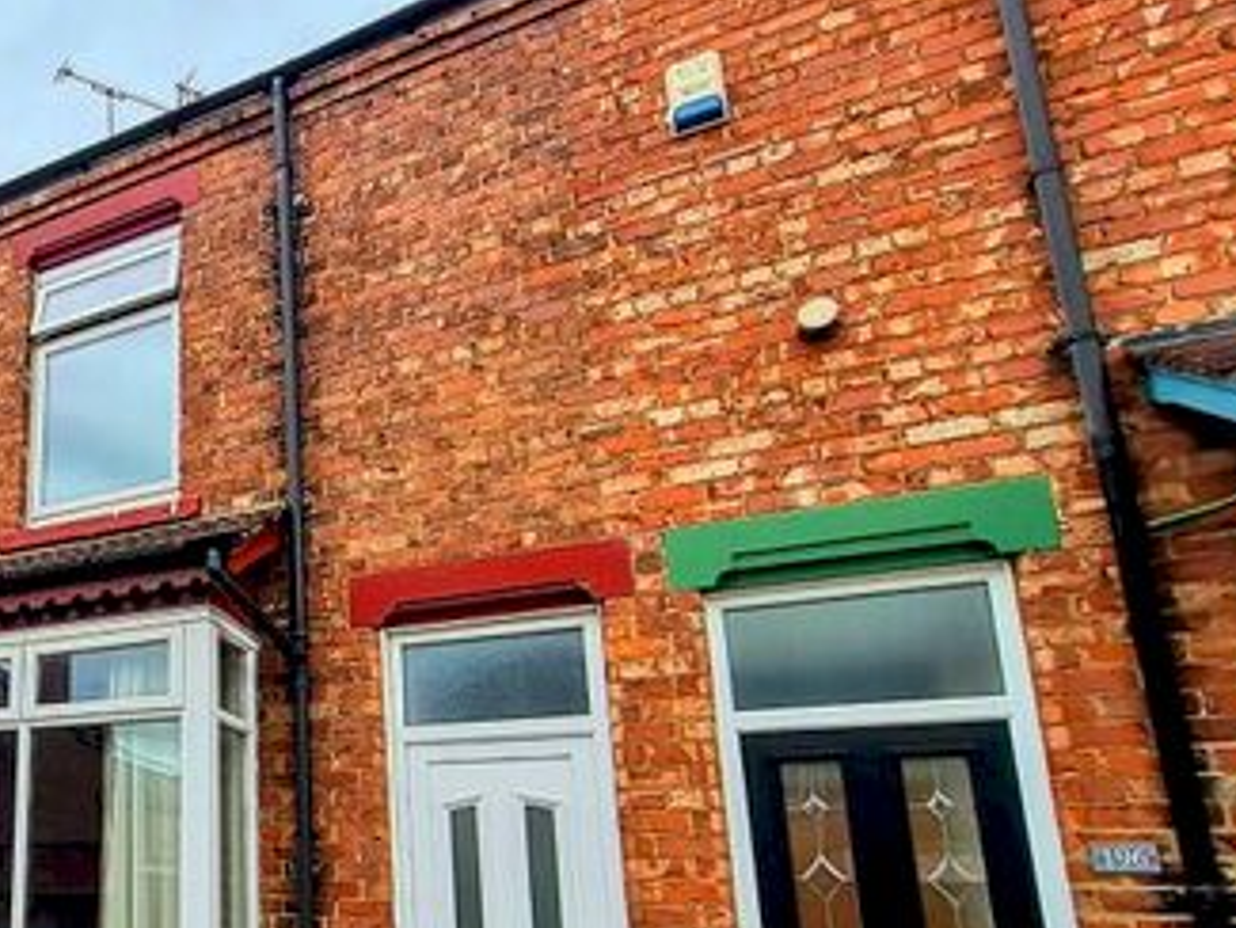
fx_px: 1000
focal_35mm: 28
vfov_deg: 48.1
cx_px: -53
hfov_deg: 49.1
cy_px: 683
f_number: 2.2
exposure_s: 1/762
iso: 50
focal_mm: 1.74
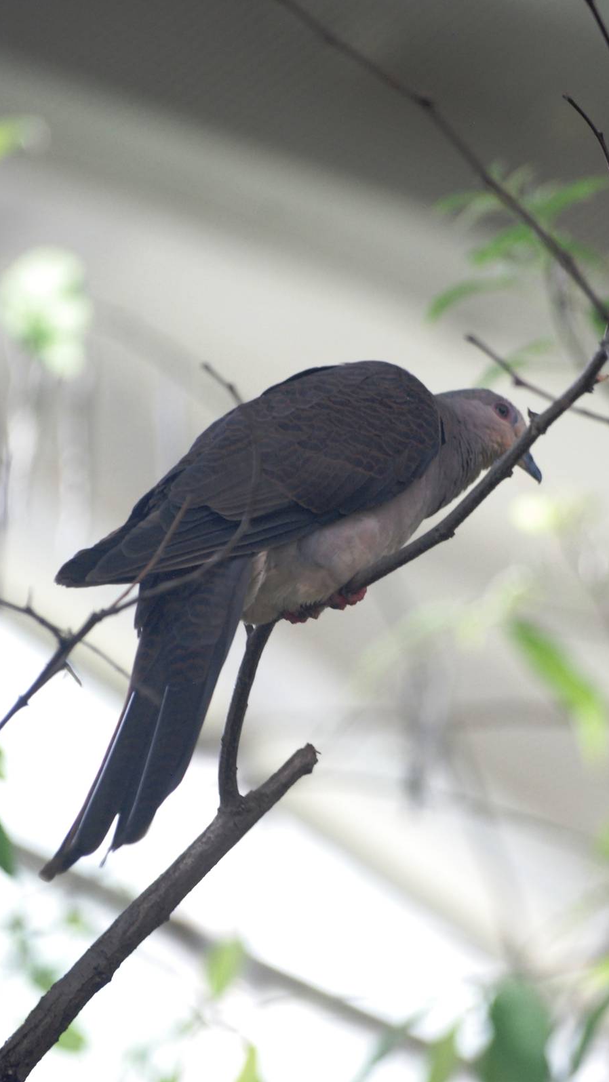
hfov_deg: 4.0
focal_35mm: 308
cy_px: 540
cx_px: 350
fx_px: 8827
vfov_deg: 7.0
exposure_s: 1/250
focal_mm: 195
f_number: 5
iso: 1000
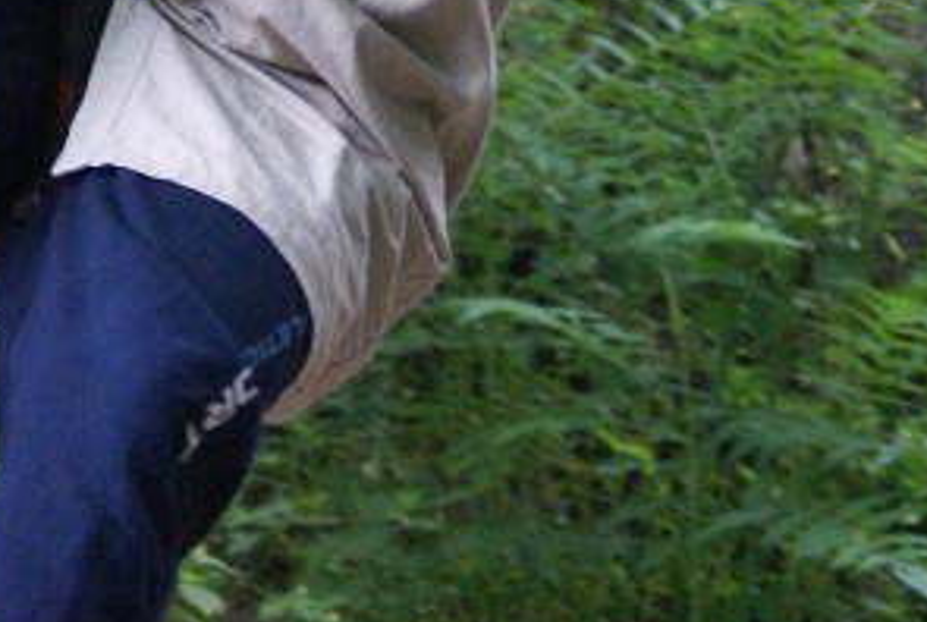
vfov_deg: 3.8
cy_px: -275
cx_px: 409
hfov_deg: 5.7
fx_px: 9392
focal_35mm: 364
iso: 800
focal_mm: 70
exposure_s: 1/60
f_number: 5.6
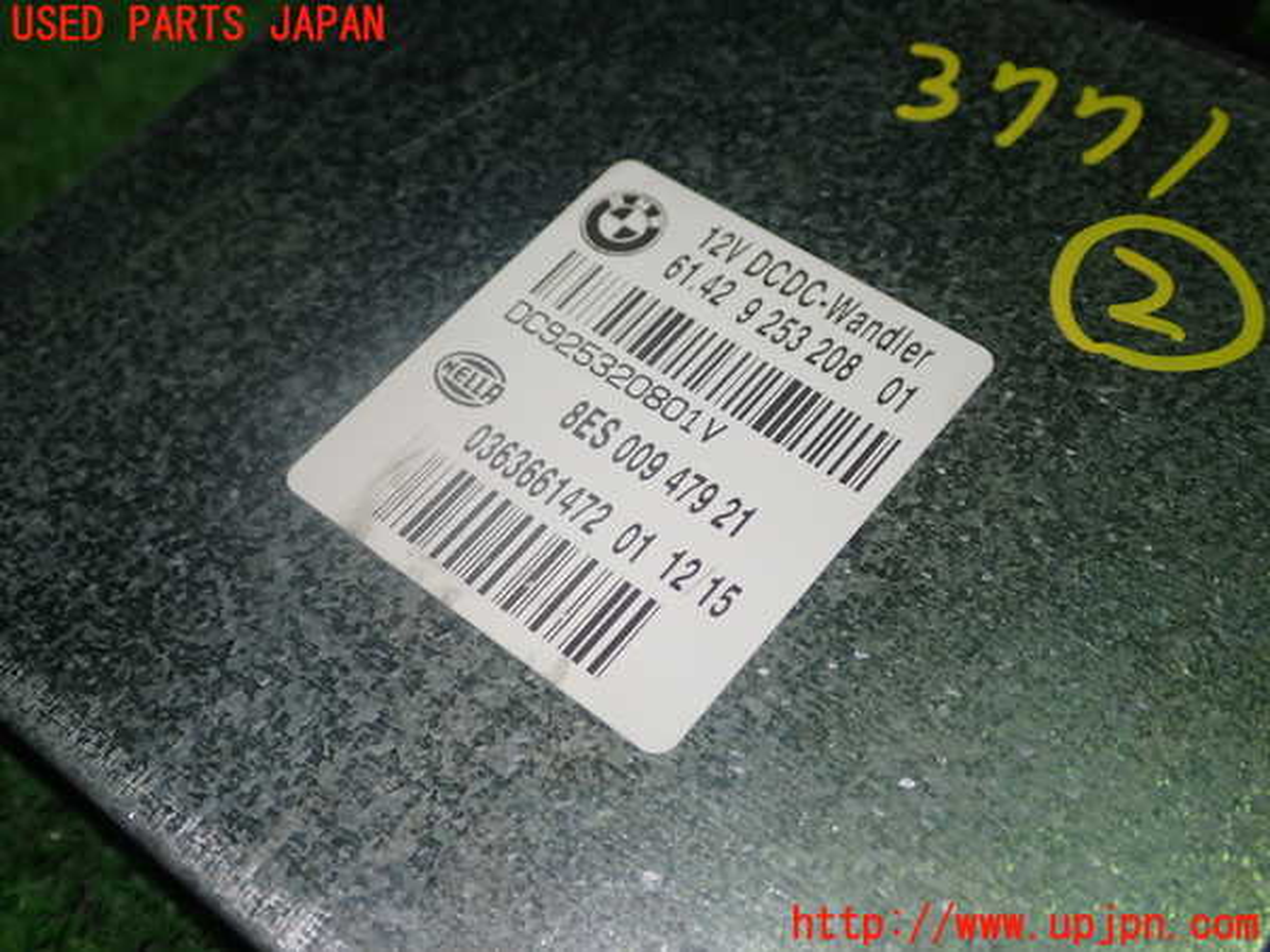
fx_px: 1504
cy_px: 476
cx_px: 635
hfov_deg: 45.8
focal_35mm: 41
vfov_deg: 35.1
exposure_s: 1/80
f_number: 2.8
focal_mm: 7.31
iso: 200
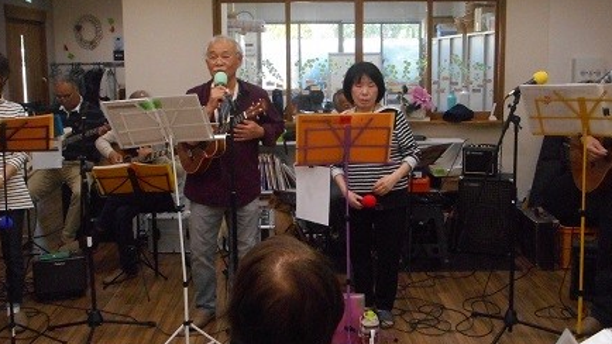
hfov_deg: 46.4
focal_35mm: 44
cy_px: 145
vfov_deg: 27.1
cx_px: 305
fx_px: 714
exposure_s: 1/160
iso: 800
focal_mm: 6
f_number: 4.2
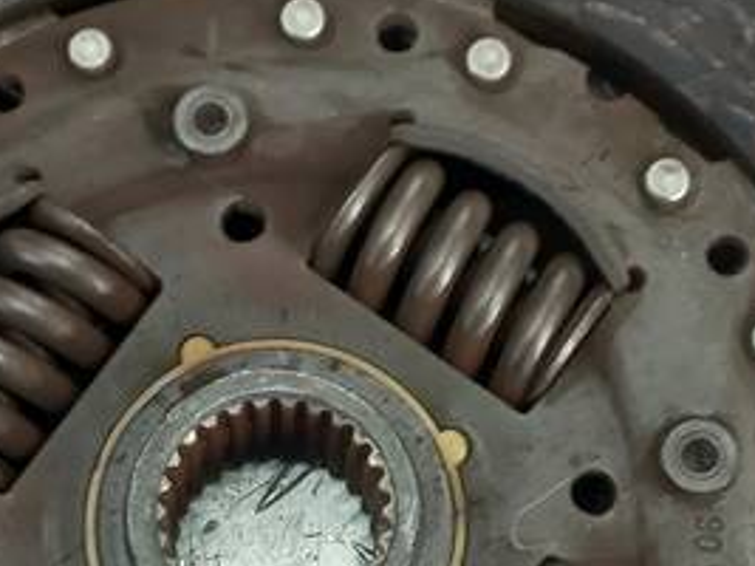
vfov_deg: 15.0
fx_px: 2093
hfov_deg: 20.4
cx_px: 252
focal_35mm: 96
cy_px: 614
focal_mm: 4.6
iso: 64
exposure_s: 1/50
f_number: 1.8
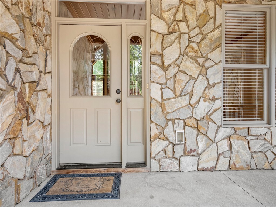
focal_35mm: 20
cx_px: 138
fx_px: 160
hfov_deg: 81.7
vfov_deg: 66.0
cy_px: 104
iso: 800
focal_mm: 10
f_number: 4
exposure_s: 1/80
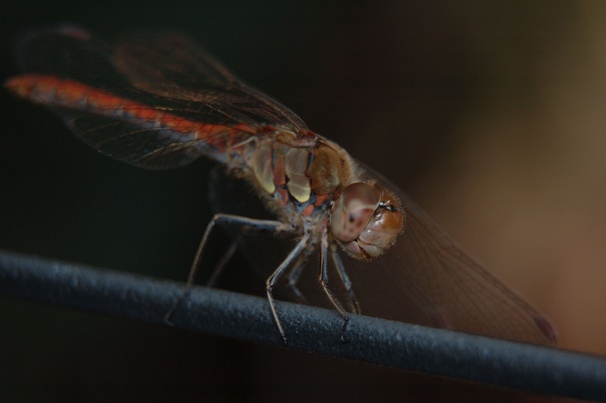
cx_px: 303
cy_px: 202
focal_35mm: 158
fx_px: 2649
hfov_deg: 13.1
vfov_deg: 8.7
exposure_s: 1/500
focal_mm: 105
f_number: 9
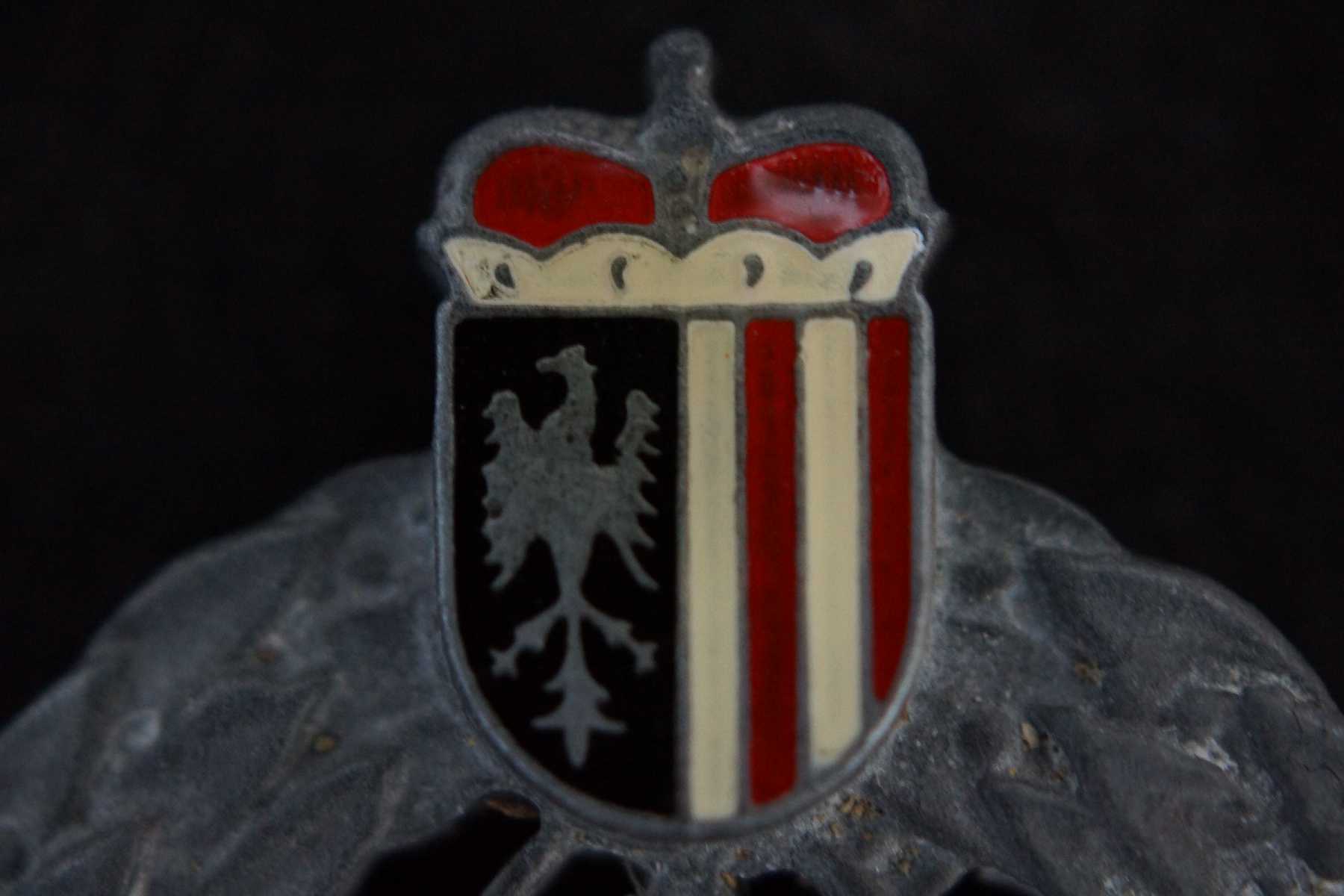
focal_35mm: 45
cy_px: 448
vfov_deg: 29.9
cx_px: 672
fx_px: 1680
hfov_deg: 43.6
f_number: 2.8
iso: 1600
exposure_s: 1/8
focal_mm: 30
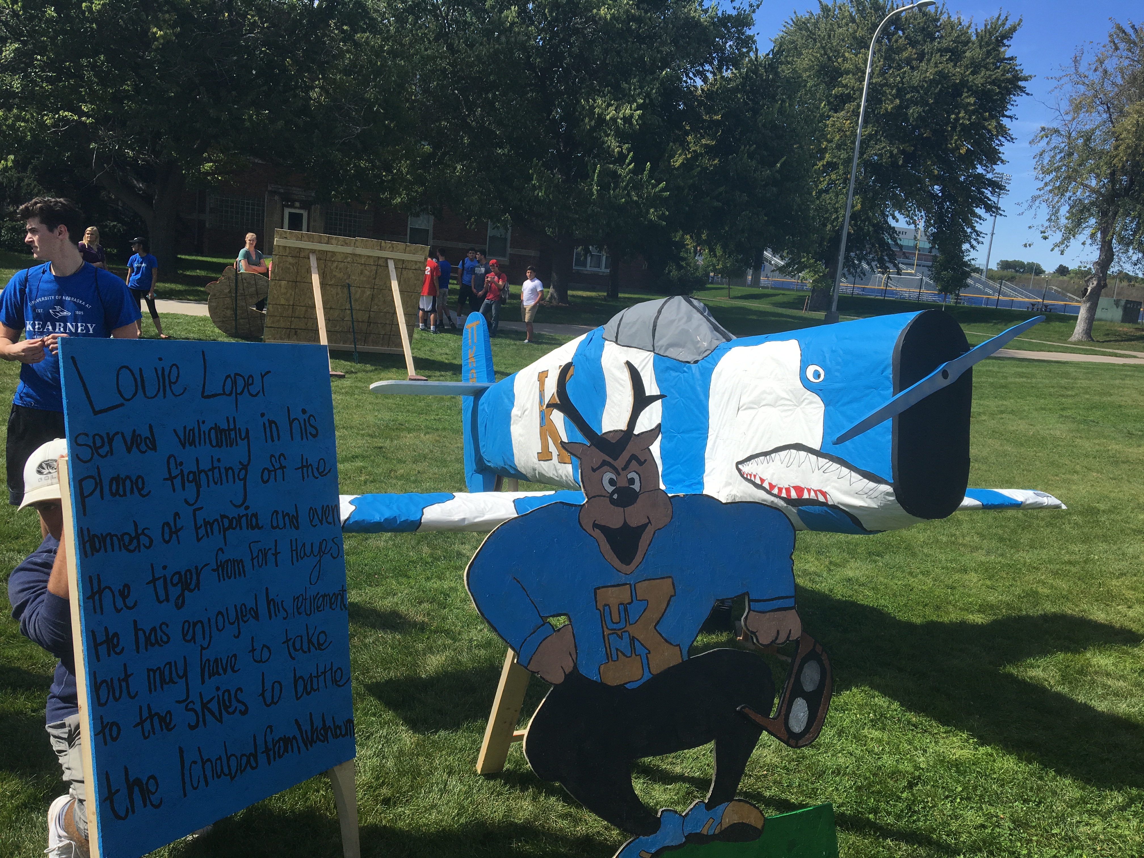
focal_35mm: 29
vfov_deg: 48.2
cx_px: 572
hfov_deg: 61.7
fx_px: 958
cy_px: 429
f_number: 2.2
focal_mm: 4.15
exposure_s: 1/1241
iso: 25
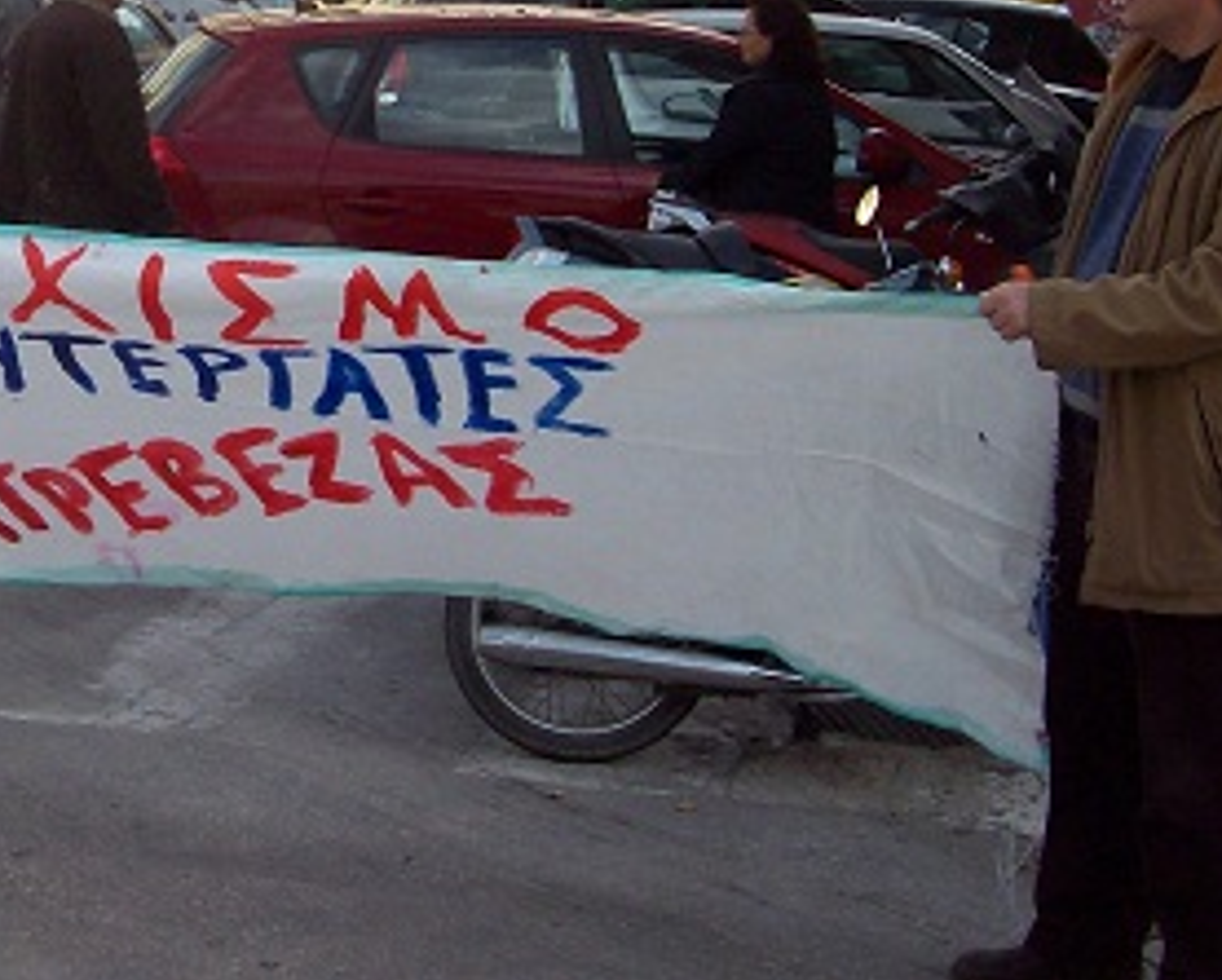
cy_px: 139
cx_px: -26
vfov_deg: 19.9
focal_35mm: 76
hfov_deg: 23.9
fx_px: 2751
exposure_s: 1/445
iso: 80
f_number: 4.8
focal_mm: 6
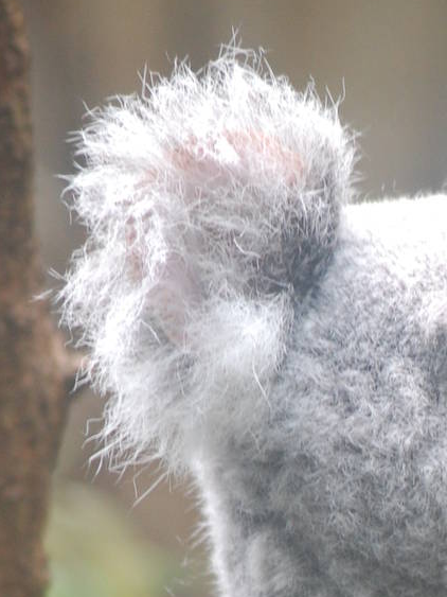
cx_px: 502
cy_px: 696
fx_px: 9531
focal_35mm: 553
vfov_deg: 3.6
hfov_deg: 2.7
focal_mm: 135
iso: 800
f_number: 5
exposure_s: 1/80
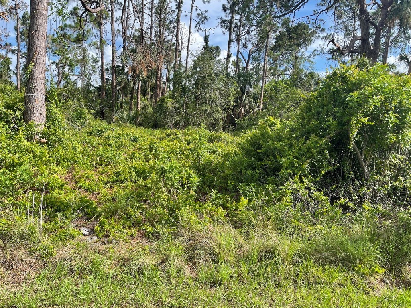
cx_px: 206
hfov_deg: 67.3
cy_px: 154
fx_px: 309
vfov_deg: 53.1
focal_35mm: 26
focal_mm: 5.1
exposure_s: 1/1225
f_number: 1.6
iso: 32
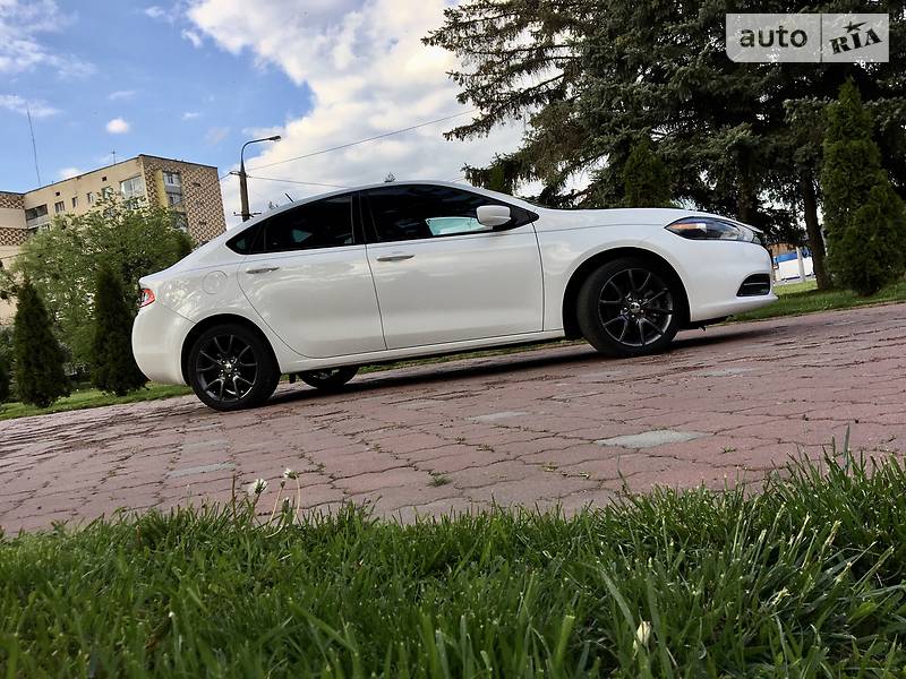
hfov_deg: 61.7
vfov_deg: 48.2
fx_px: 759
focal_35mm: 29
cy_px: 340
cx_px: 453
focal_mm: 4.2
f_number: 2.2
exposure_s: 1/509
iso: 25
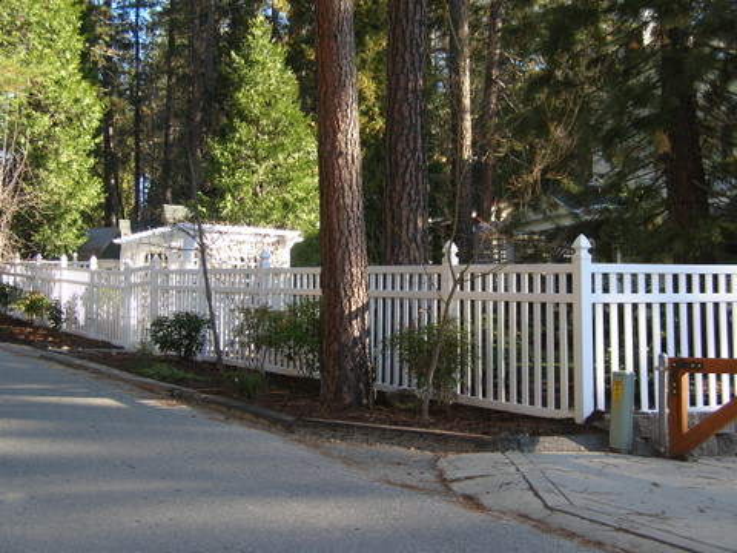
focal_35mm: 47
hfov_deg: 40.4
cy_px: 276
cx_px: 368
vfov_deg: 30.9
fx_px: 1001
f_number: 2.9
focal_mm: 7.8
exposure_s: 1/119
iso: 50
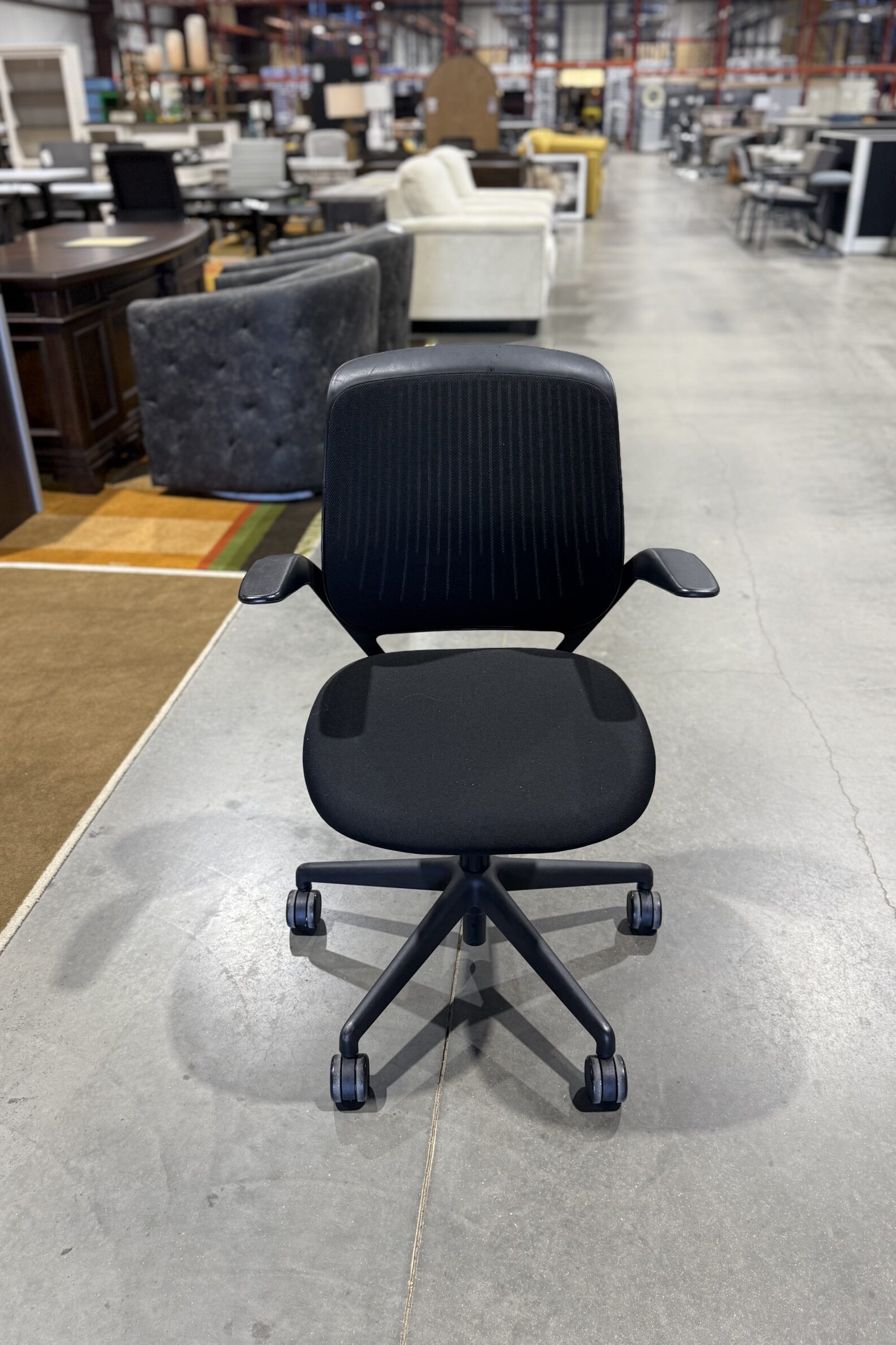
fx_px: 1008
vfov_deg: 67.3
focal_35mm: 27
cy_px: 639
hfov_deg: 47.9
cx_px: 449
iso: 125
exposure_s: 1/60
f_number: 1.78
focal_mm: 6.76
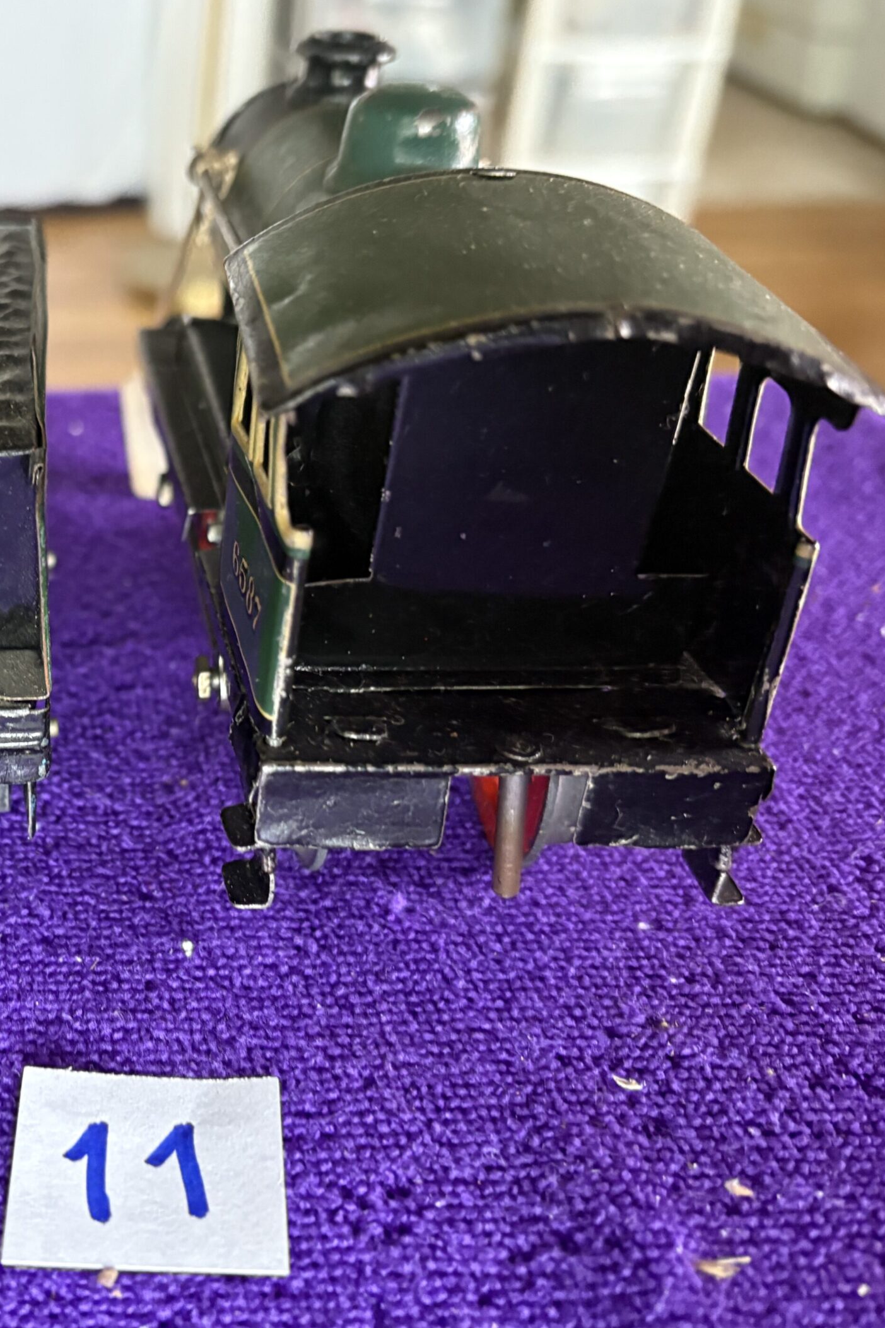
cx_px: 80
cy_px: 659
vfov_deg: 51.9
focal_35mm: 37
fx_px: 1364
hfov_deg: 33.9
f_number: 1.6
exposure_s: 1/51
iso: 500
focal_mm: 5.96
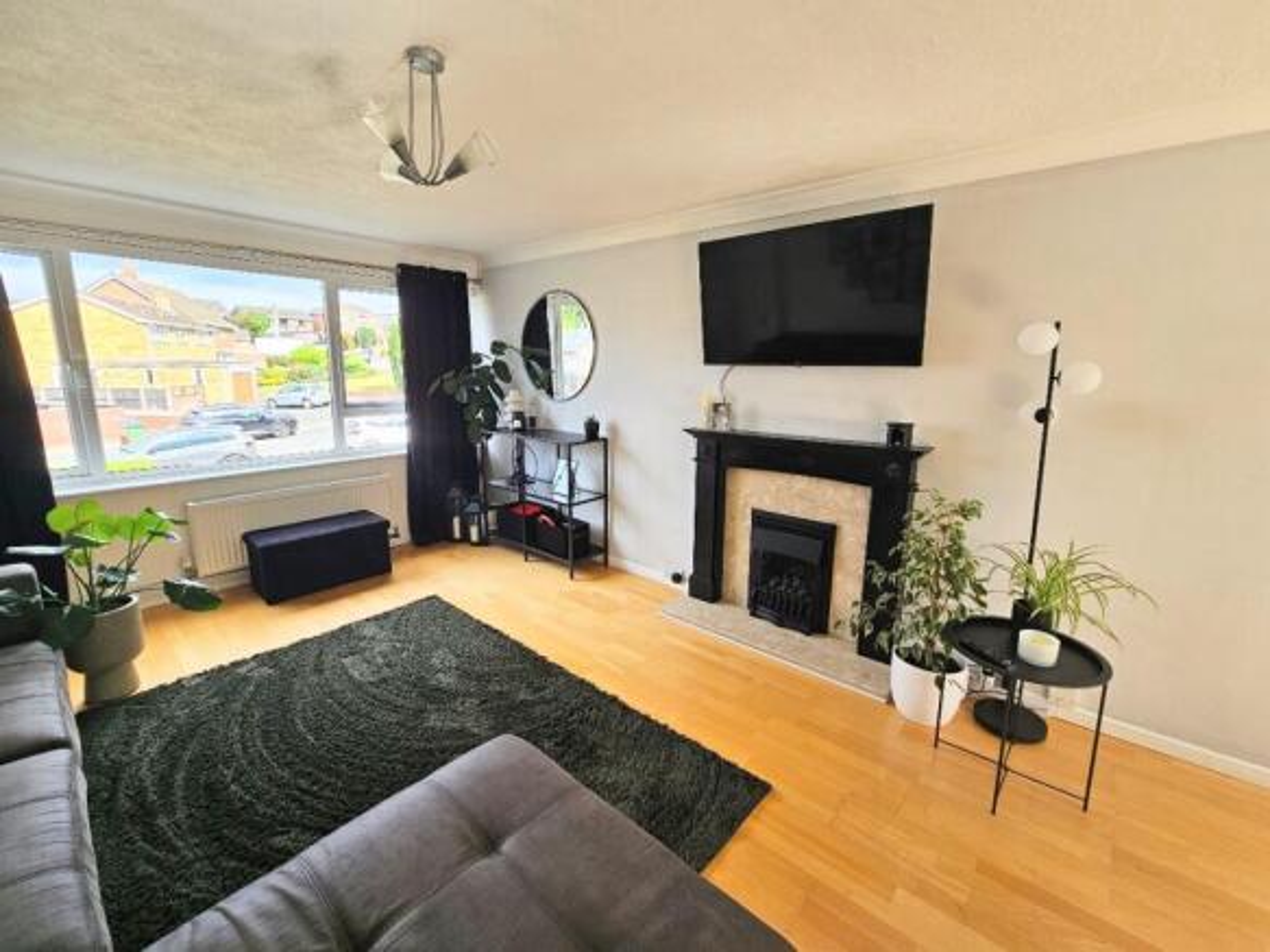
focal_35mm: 13
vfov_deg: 89.9
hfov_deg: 106.2
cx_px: 635
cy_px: 476
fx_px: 477
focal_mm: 2.2
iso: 50
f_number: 2.2
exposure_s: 1/141
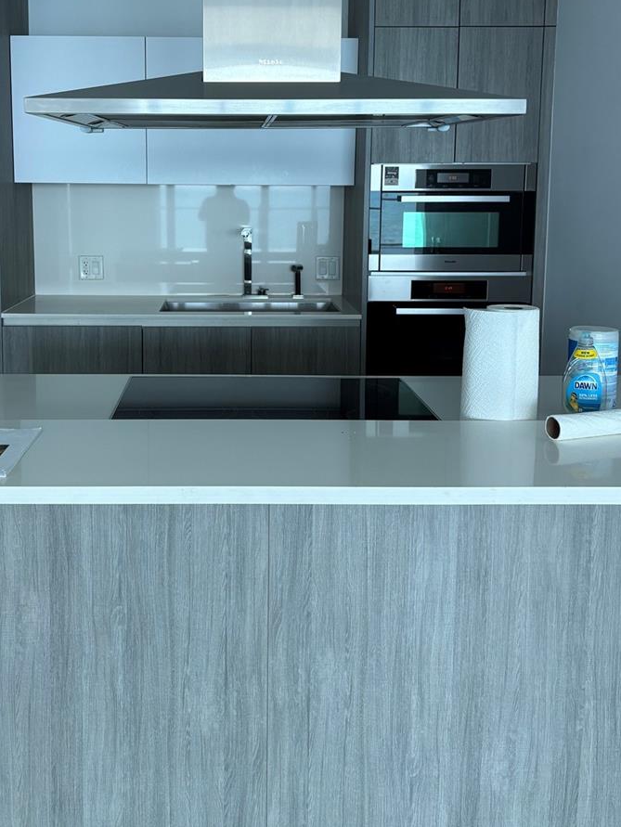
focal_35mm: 35
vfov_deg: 51.7
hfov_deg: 40.5
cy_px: 280
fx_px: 837
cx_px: 239
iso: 125
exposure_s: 1/102
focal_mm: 5.96
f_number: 1.6
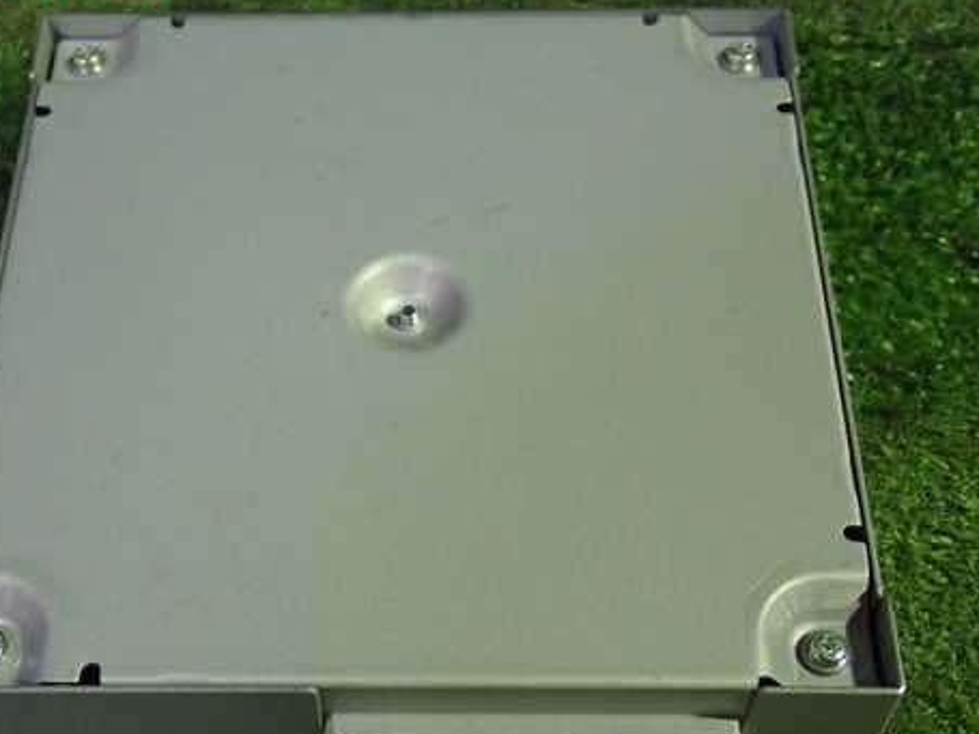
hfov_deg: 33.2
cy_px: 424
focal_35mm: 58
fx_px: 1640
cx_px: 407
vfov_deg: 25.2
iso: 800
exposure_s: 1/40
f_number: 2.9
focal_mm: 7.84
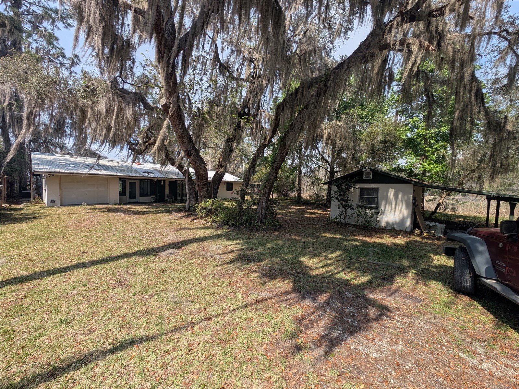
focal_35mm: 12
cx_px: 260
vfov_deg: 94.5
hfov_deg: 110.5
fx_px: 180
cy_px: 194
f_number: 1.95
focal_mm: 2.23
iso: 37
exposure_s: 1/1105
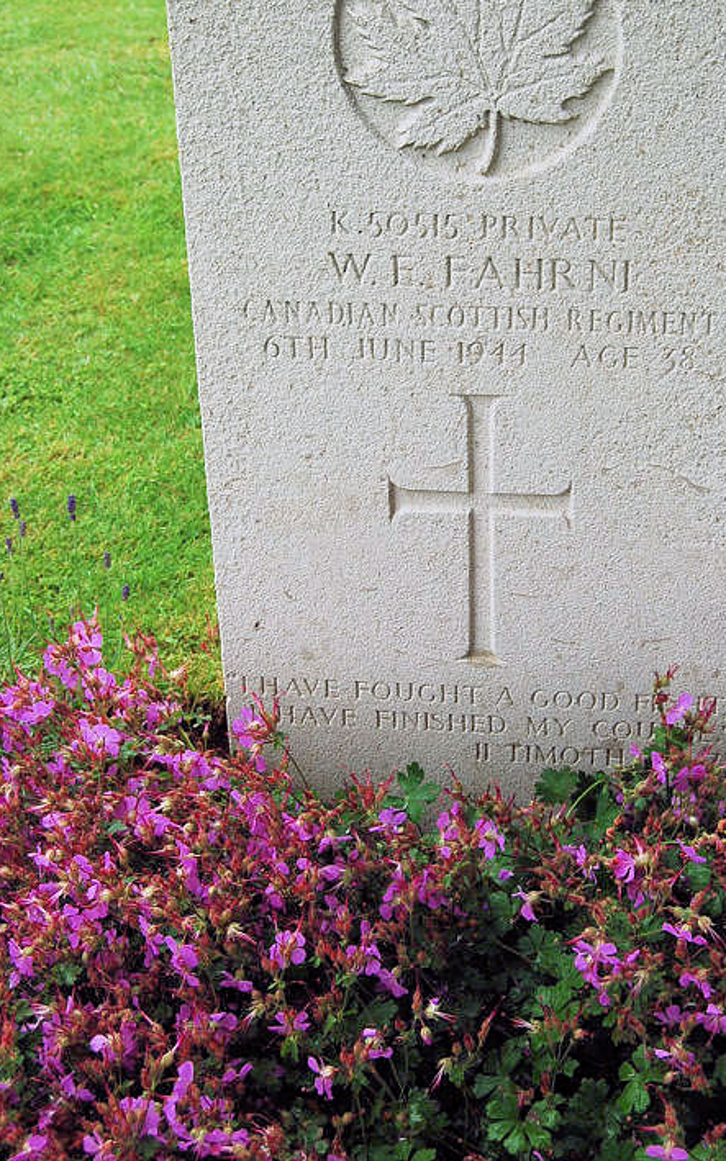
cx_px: 470
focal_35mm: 58
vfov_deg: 35.0
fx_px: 1836
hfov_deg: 22.3
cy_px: 457
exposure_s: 1/160
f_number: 6.3
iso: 200
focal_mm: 30
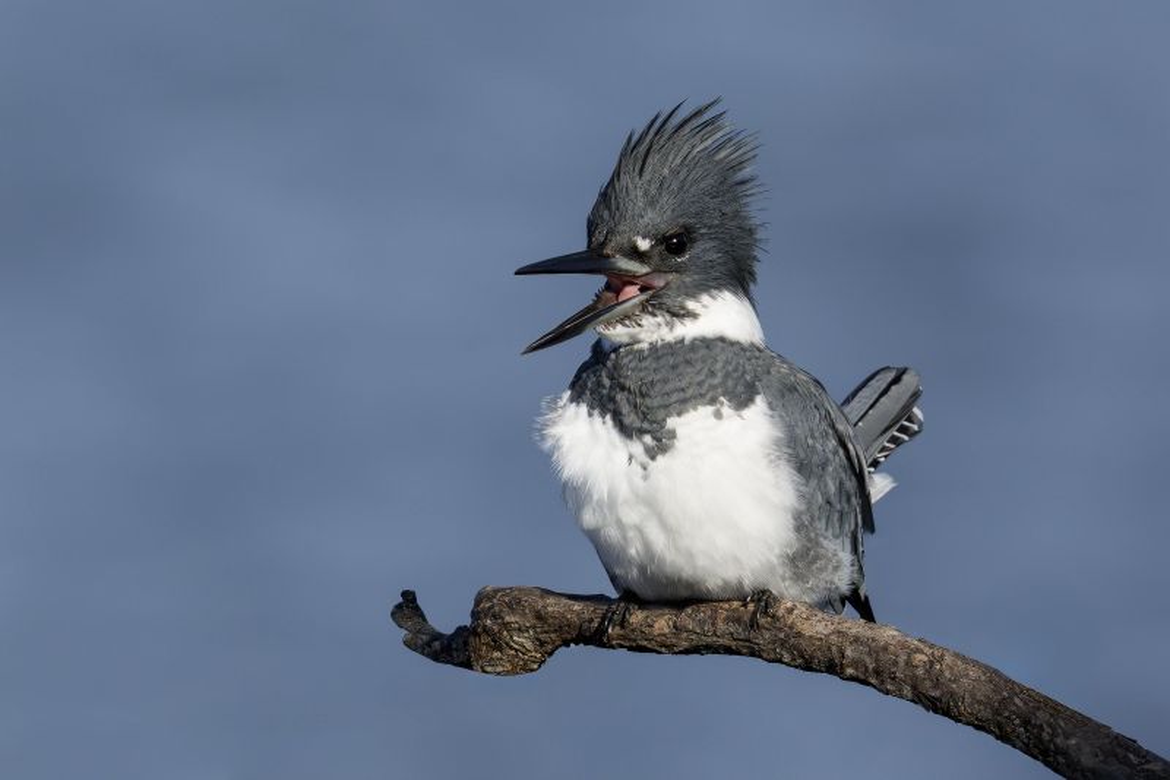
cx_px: 585
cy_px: 390
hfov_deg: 2.6
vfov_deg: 1.7
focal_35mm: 800
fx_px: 25993
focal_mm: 800
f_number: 8
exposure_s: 1/5000
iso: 2000
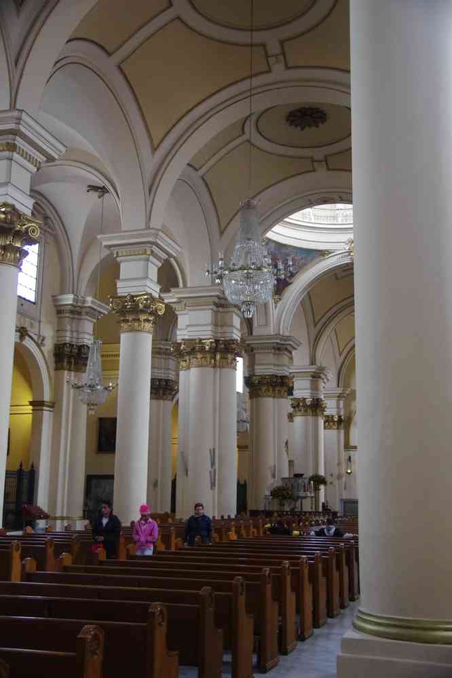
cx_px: 226
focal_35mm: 40
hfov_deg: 33.1
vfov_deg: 48.1
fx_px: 760
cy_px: 339
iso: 3200
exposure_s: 1/25
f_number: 4
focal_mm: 26.9
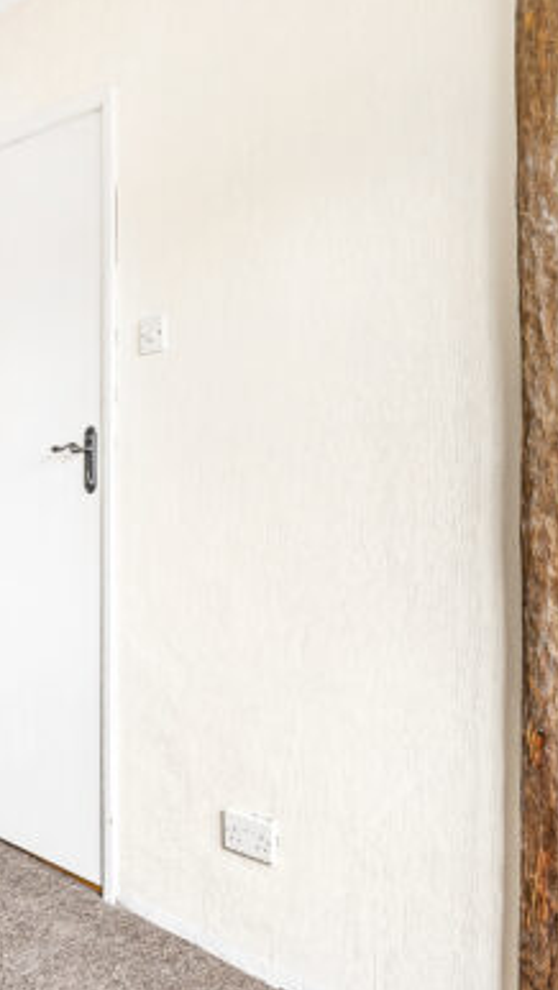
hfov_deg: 32.9
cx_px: 284
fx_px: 946
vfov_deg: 55.3
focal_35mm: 36
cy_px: 477
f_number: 8
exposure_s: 1/1.25
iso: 100
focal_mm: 13
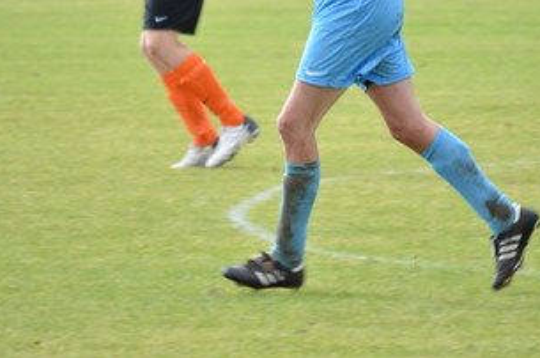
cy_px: 34
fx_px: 8308
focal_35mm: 555
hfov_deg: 3.7
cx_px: 297
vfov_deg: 2.5
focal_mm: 200
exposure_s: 1/160
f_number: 5.6
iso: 100
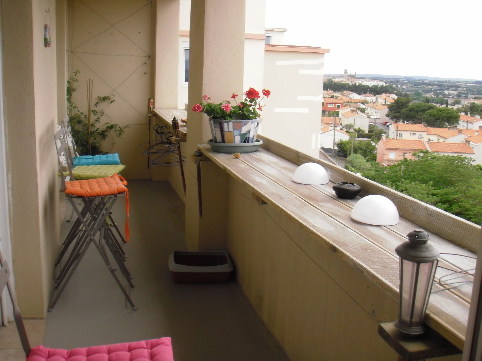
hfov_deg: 49.0
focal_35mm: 38
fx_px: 529
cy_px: 180
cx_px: 241
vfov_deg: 37.7
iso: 100
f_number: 6.6
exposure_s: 1/125
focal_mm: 6.7
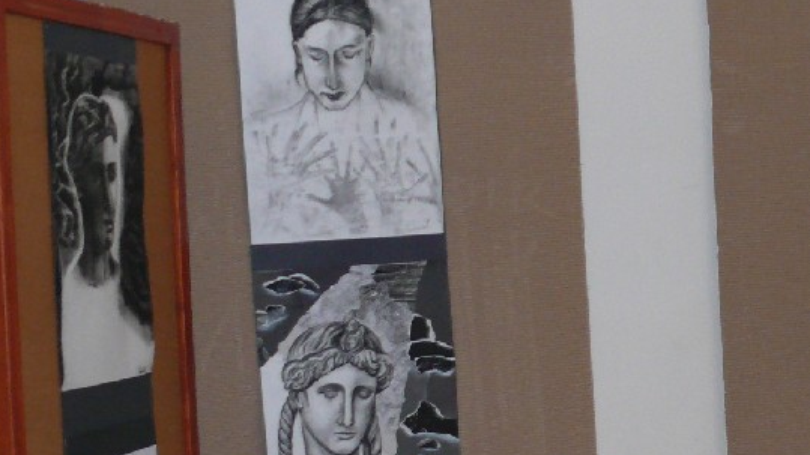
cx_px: 869
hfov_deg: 21.0
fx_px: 2083
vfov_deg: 12.4
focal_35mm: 97
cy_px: 426
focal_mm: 8.1
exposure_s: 1/30
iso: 200
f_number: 2.8
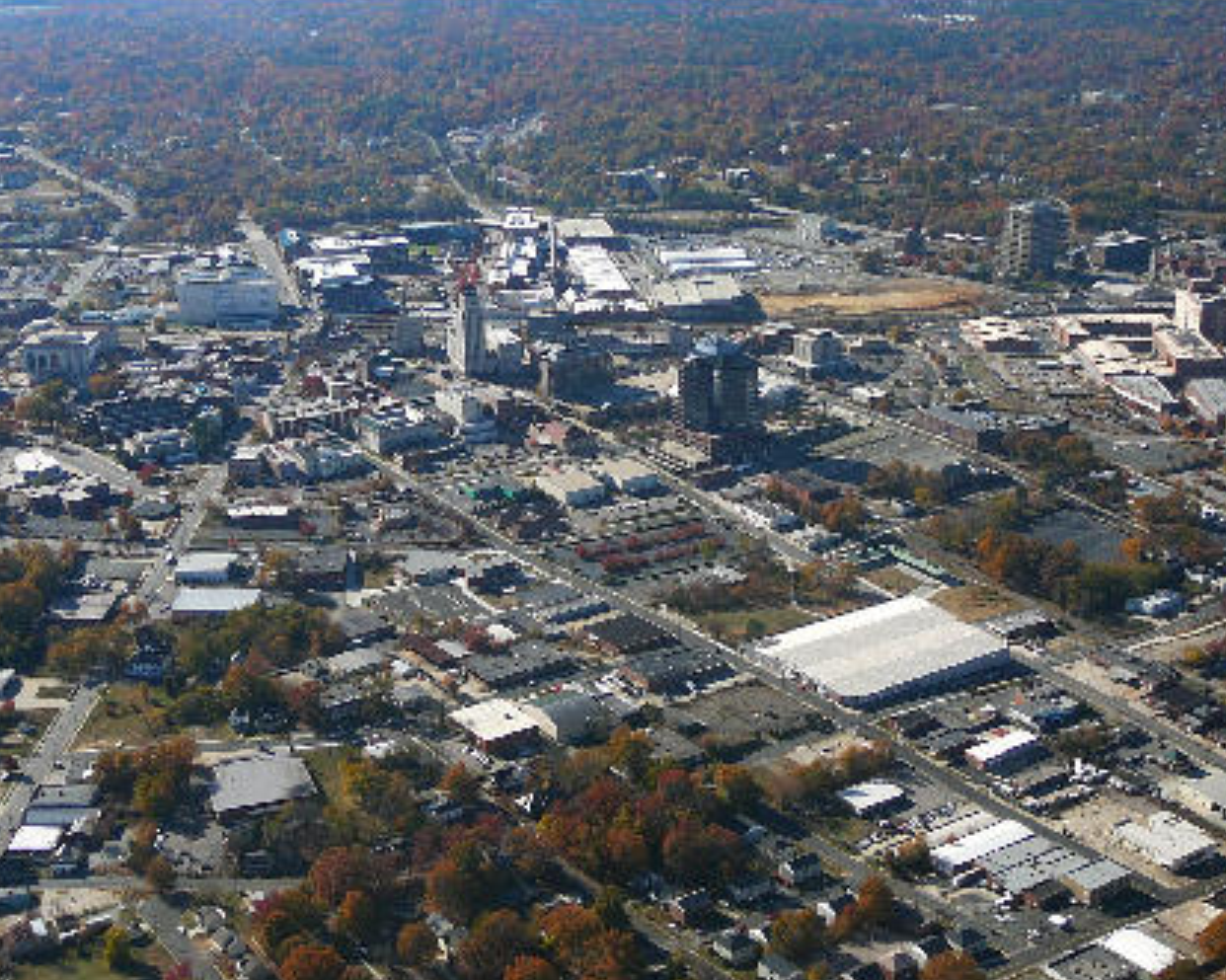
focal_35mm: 54
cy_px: 586
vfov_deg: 28.0
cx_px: 567
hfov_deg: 34.7
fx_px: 1959
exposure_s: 1/800
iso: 80
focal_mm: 6.4
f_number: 3.2
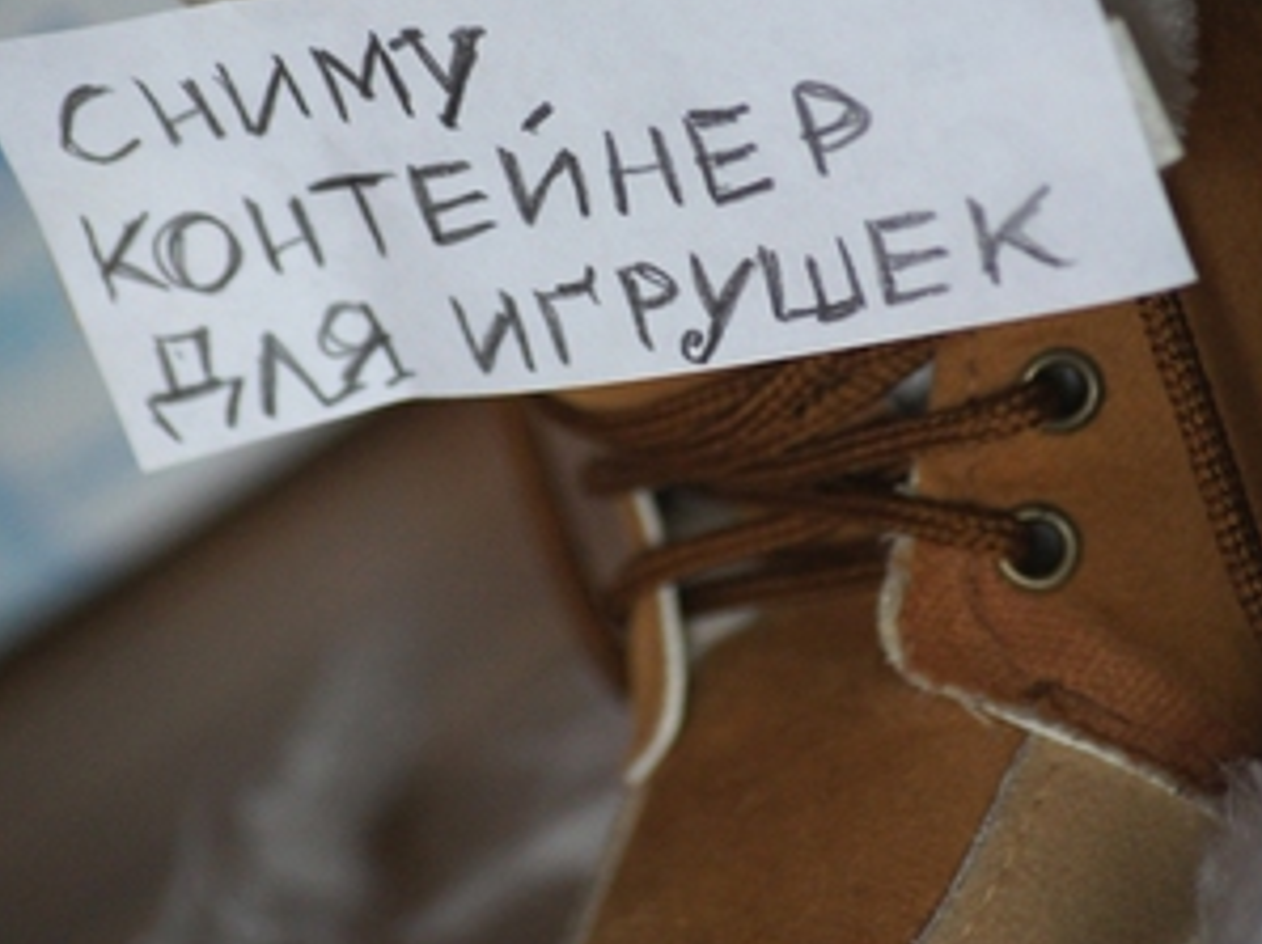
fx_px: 8332
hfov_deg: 8.7
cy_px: 199
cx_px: 631
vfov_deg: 6.5
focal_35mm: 229
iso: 1600
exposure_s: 1/100
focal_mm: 105
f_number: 4.5
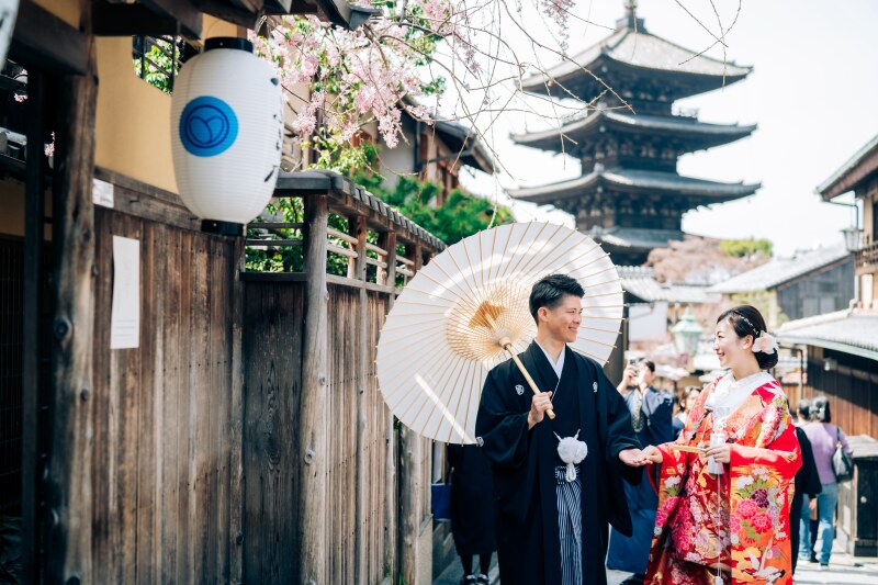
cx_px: 439
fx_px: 1219
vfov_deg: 27.0
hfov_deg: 39.6
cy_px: 292
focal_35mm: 50
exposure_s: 1/160
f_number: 2.5
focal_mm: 50
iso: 125
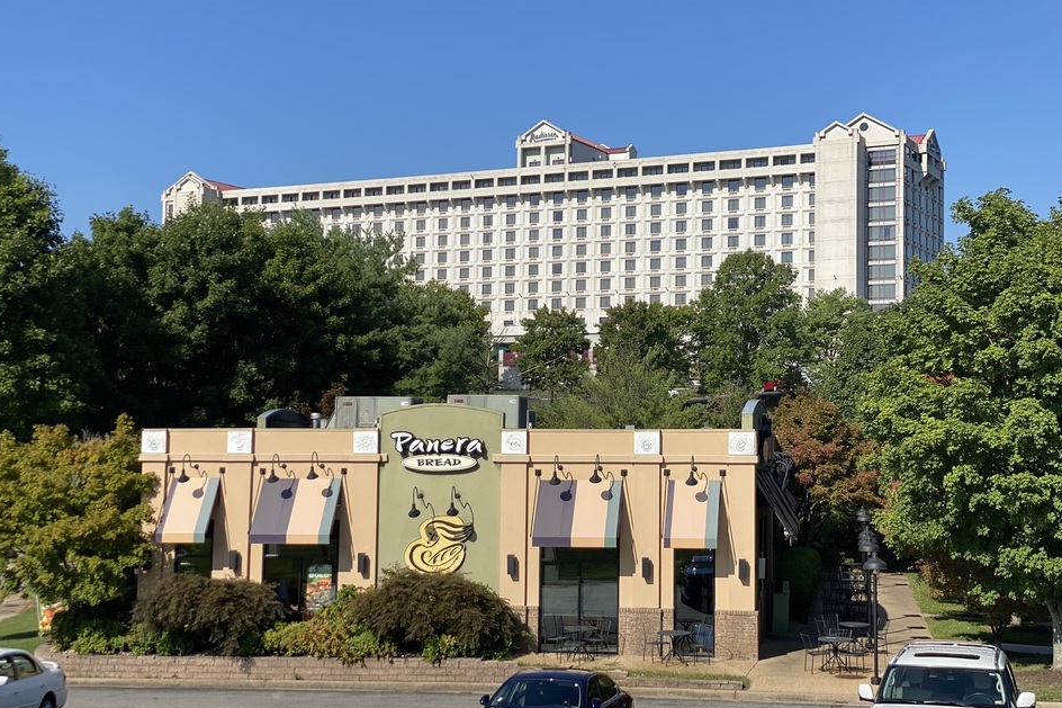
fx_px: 1622
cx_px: 525
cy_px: 352
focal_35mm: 55
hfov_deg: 36.3
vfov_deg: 24.6
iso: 20
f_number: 2
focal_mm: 6
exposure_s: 1/2179
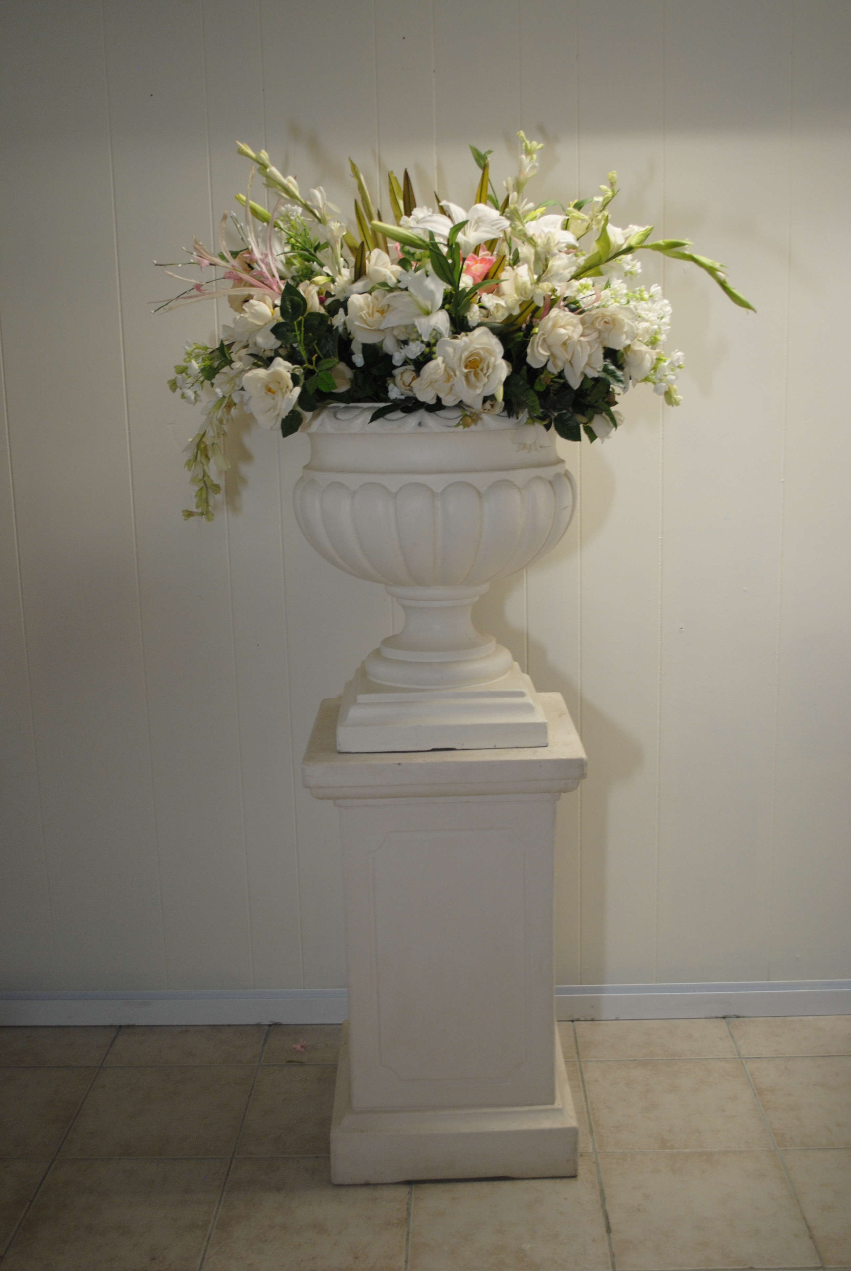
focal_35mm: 36
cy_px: 636
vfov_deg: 53.1
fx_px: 1273
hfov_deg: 37.0
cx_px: 426
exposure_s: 1/30
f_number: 4
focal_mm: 24
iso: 400
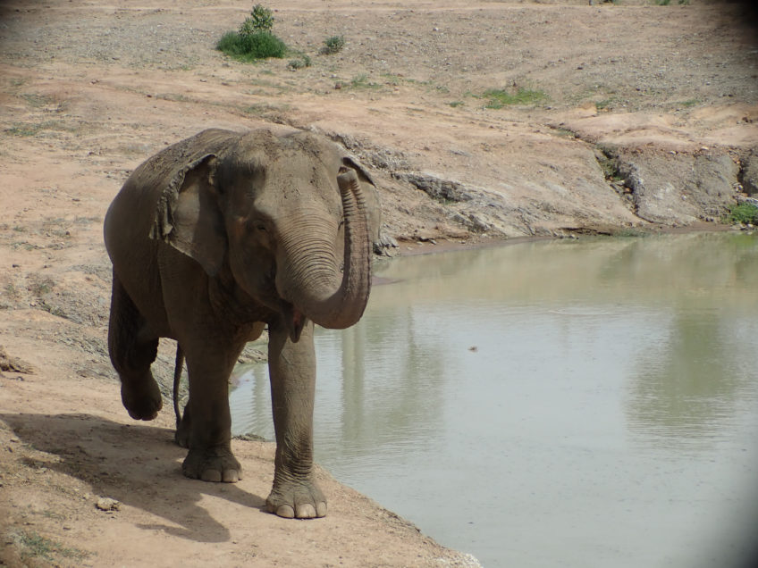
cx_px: 379
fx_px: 1423
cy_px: 284
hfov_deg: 29.8
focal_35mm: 65
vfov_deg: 22.6
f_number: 5
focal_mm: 11.78
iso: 100
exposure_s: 1/500
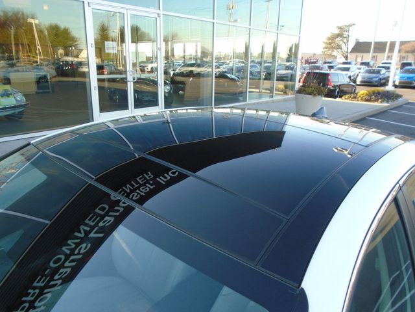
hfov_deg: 67.3
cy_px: 156
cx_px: 208
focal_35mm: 26
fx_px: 312
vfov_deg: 53.1
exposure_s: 1/320
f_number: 3.2
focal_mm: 4.6
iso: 100
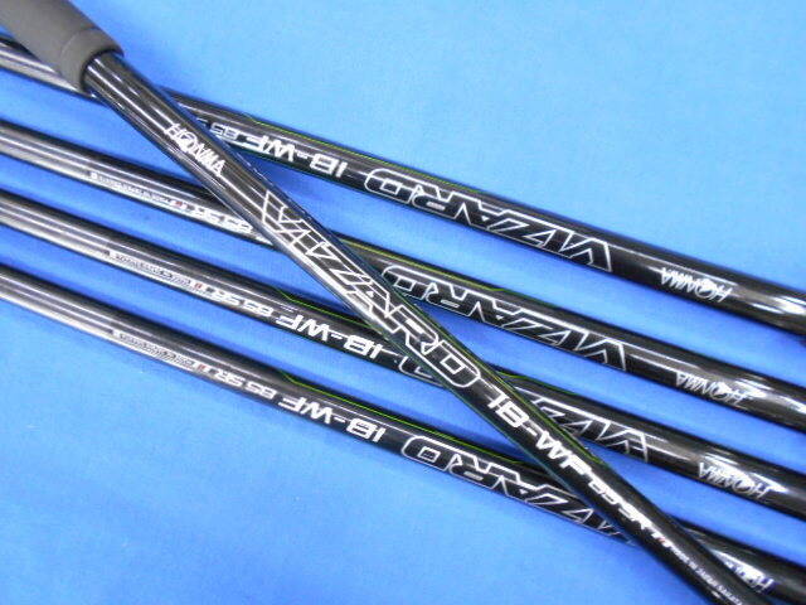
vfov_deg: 53.1
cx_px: 403
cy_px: 302
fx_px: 605
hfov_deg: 67.3
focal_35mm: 26
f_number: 3.2
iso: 400
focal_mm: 4.6
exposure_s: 1/20
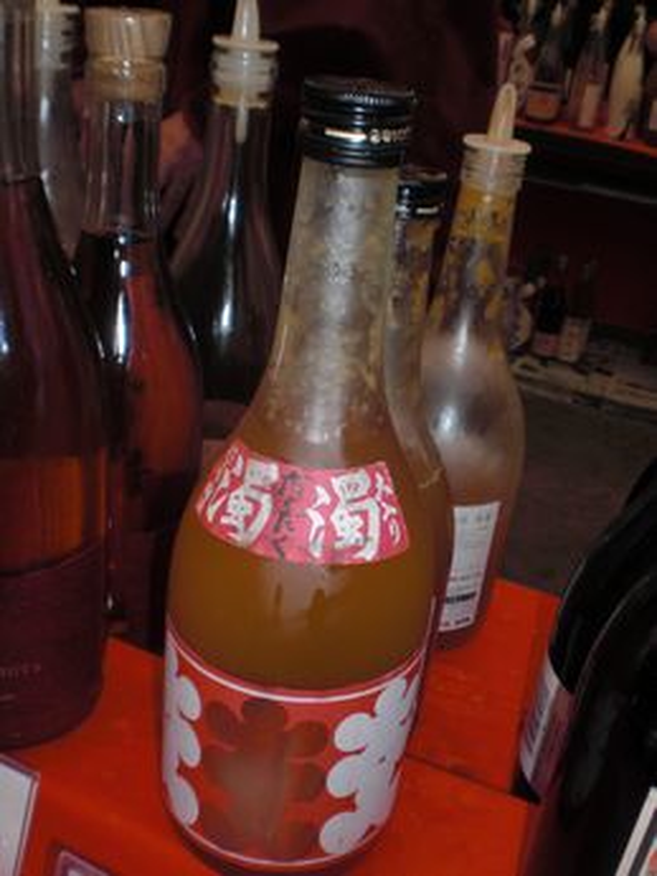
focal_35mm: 38
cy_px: 438
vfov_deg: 49.0
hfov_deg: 37.7
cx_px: 328
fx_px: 961
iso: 64
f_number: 5.6
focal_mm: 6.3
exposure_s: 1/100
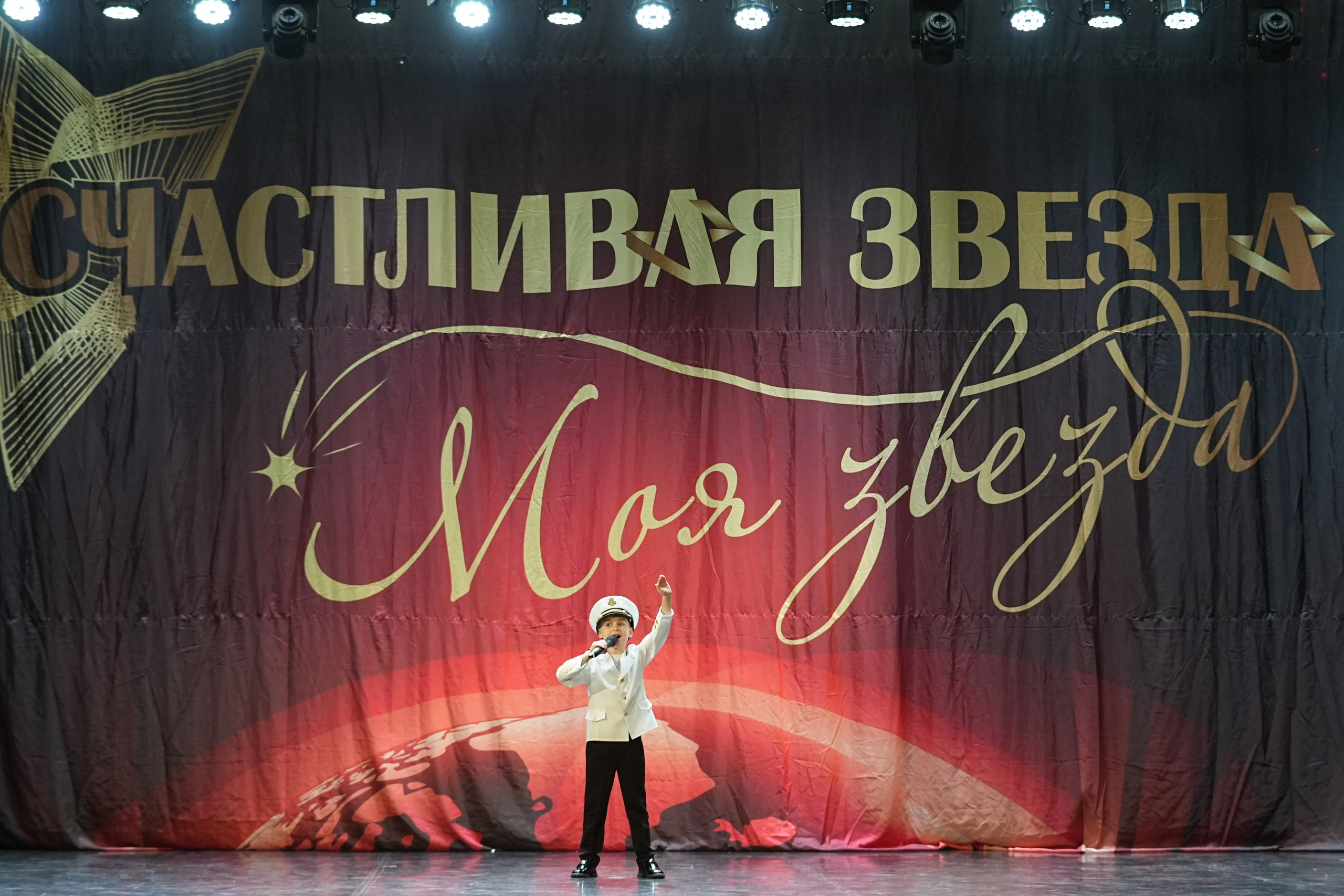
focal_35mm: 106
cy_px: 448
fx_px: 3957
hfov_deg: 19.3
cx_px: 672
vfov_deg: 12.9
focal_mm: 71
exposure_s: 1/400
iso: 2500
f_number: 2.8
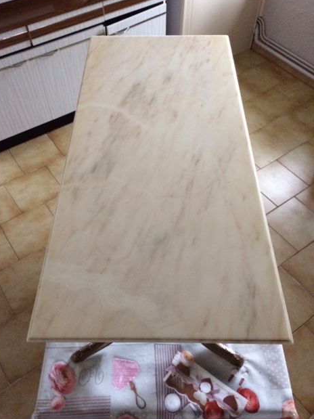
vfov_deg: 60.0
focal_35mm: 30
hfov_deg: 46.8
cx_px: 152
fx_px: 363
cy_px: 209
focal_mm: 4.15
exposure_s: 1/17
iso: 400
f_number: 2.2
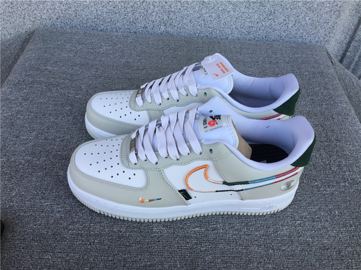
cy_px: 135
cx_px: 180
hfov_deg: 58.4
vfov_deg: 45.4
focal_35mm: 31
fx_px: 323
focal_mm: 3.3
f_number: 2.4
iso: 25
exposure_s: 1/266
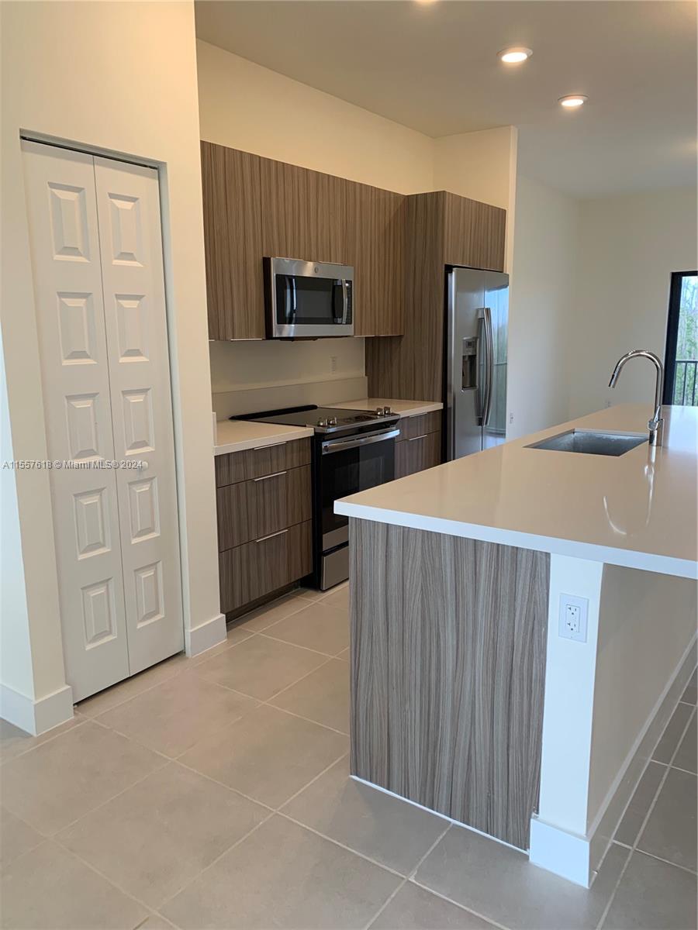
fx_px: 699
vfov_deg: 67.3
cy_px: 465
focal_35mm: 26
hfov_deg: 53.1
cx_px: 349
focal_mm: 4.25
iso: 80
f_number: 1.8
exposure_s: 1/120
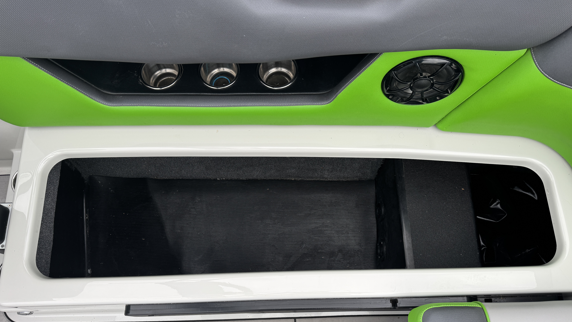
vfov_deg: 42.7
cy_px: 194
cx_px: 293
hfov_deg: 69.8
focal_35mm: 27
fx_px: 410
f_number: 1.78
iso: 80
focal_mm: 6.76
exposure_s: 1/464
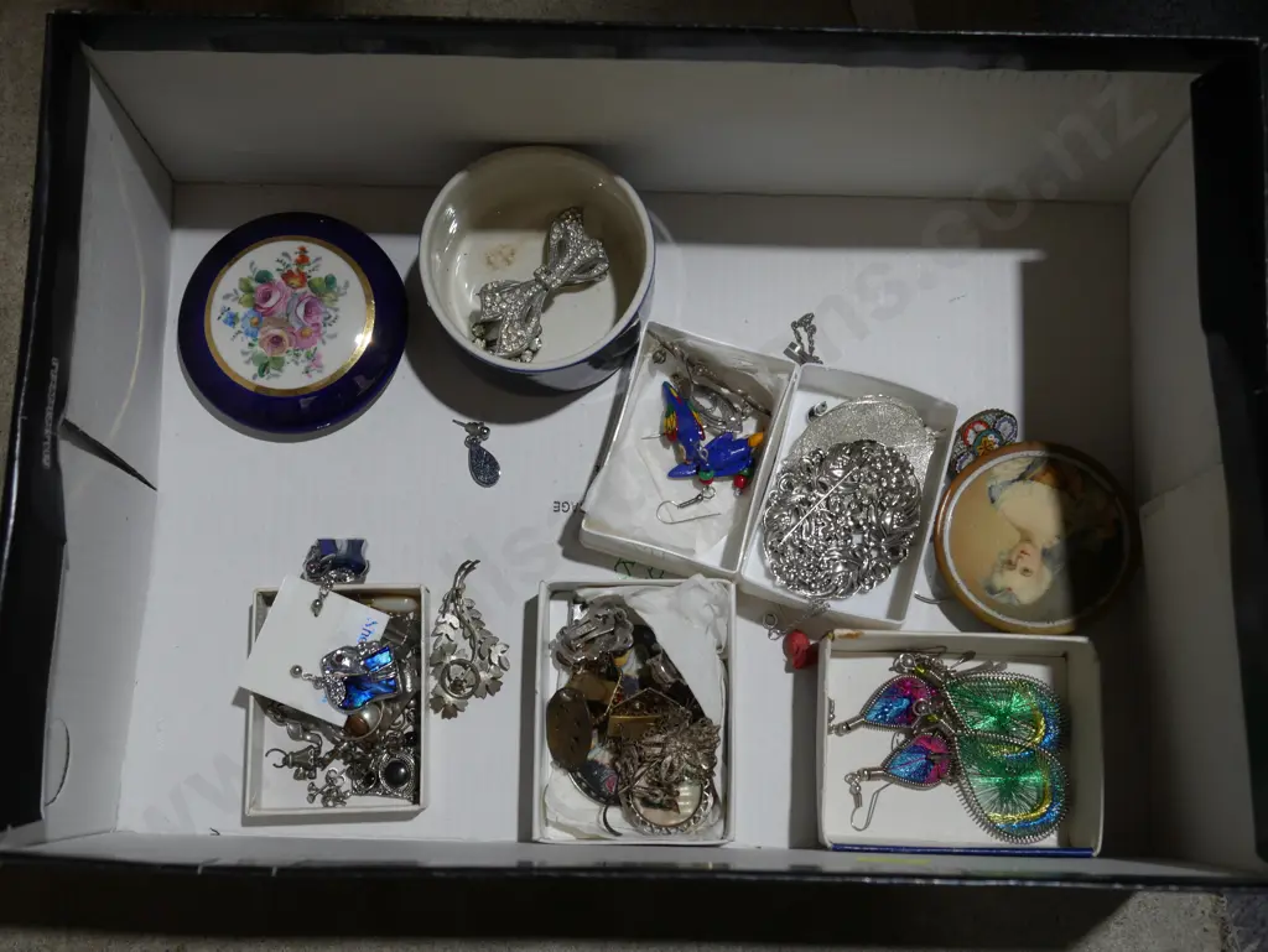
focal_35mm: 42
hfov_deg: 44.8
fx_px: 1539
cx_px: 634
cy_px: 476
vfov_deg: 34.4
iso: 200
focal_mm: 21
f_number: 4.6
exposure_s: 1/80
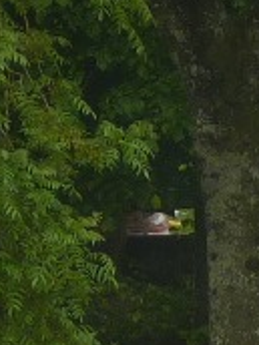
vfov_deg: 2.6
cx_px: 893
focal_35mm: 754
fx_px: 7522
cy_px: 1071
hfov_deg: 2.0
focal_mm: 14.7
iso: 80
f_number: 4.3
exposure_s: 1/160
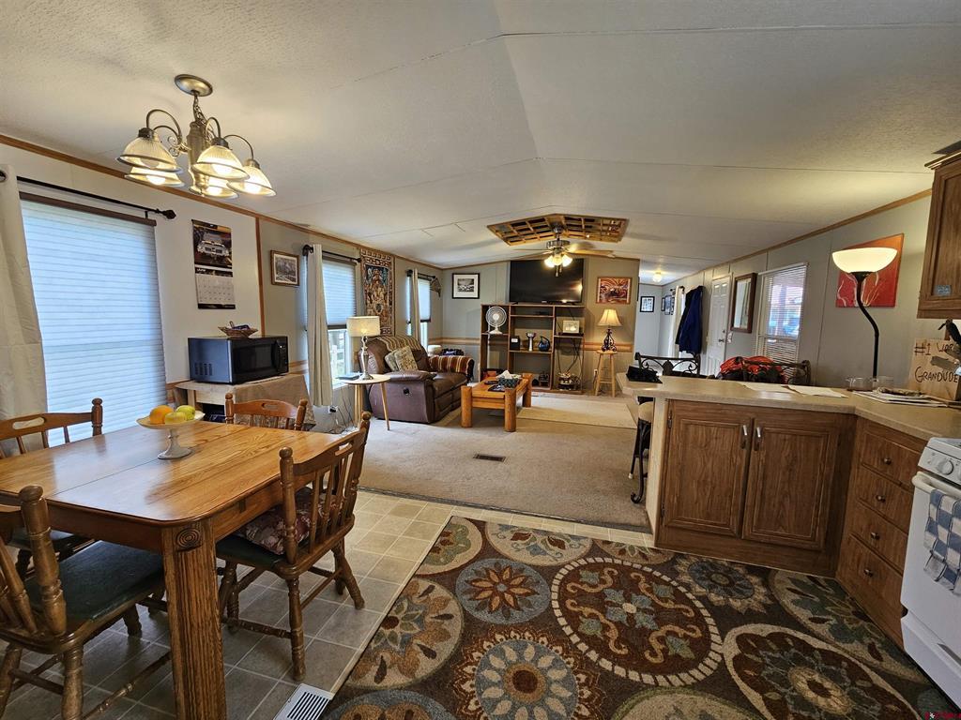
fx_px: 361
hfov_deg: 106.2
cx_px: 480
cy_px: 360
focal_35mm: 13
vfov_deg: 89.9
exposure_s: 1/60
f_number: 2.2
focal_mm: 2.2
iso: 100
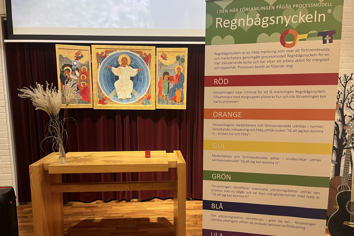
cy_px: 135
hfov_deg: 65.5
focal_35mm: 28
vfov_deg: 46.3
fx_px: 275
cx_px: 174
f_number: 1.6
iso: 125
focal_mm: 5.1
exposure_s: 1/50
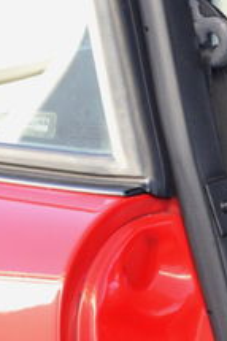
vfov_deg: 10.1
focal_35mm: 200
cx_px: 743
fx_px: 1895
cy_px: 398
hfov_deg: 6.2
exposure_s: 1/50
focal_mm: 28
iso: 500
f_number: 4
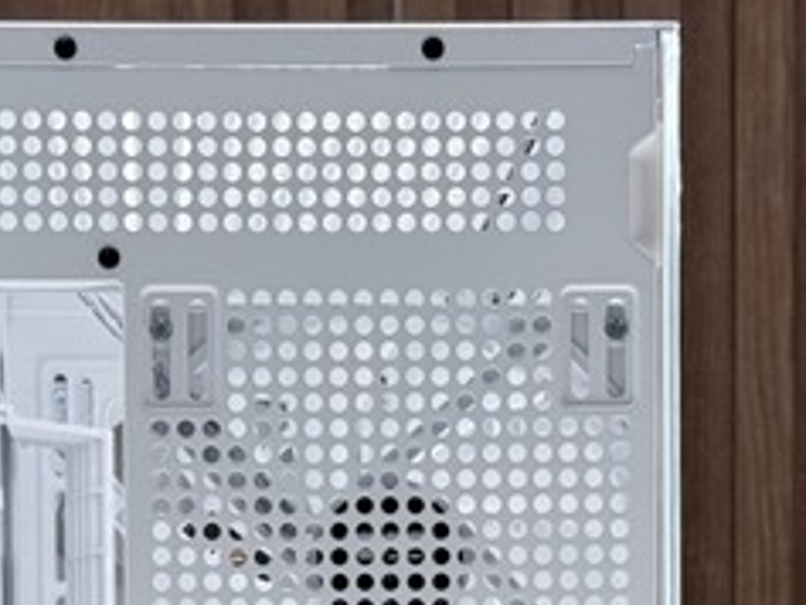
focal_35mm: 158
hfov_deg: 12.5
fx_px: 3681
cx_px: 286
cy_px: 930
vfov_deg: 9.1
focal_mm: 6.76
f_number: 1.78
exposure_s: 1/60
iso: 160
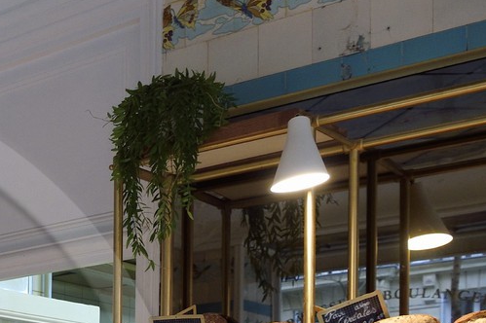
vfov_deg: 16.2
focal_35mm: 77
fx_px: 1039
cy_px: 481
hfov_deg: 22.3
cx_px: -218
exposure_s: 1/25
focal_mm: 24
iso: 800
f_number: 7.1
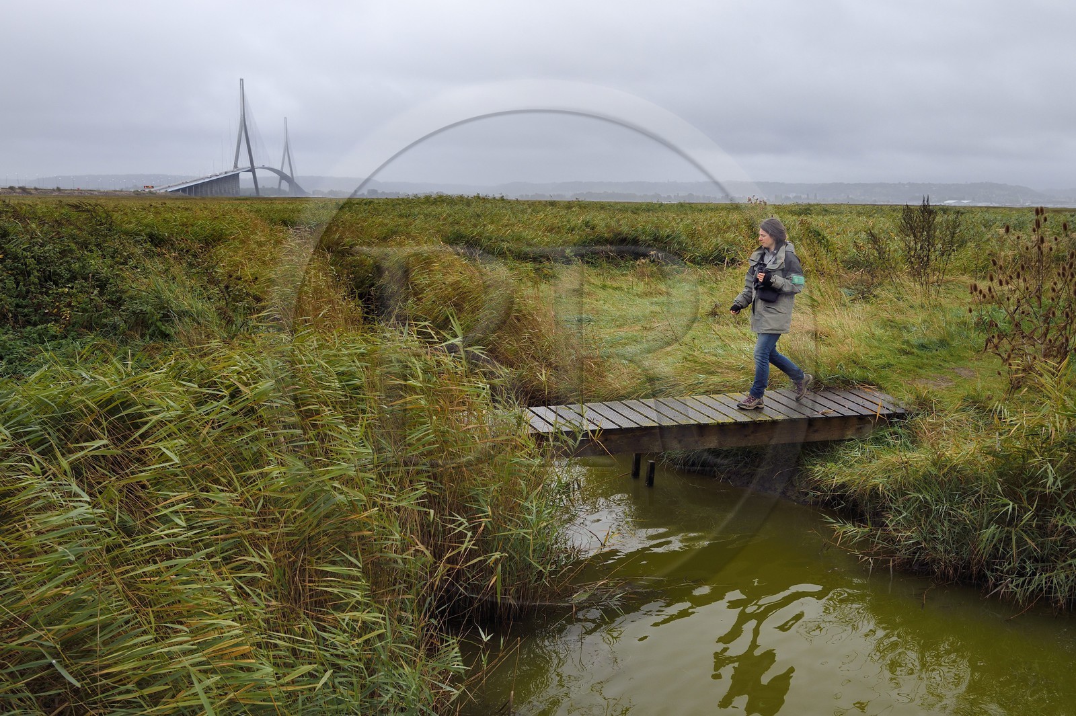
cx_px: 538
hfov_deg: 58.7
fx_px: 956
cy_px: 358
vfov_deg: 41.1
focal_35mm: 32
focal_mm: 32
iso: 400
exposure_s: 1/250
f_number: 9
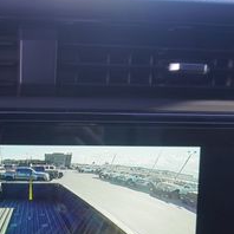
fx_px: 505
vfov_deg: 25.2
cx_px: 35
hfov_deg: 25.5
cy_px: 217
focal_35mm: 66
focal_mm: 16
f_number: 4
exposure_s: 1/60
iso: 125
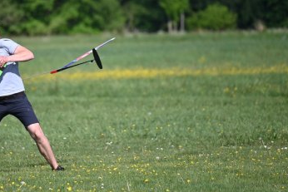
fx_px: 4602
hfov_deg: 3.6
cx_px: 84
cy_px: 58
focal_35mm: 575
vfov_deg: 2.4
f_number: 6.3
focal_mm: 400
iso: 320
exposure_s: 1/1600
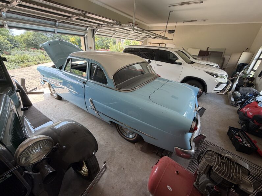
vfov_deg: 85.7
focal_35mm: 14
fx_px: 106
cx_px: 131
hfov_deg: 102.1
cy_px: 98
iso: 125
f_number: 2.2
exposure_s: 1/121
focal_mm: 2.22
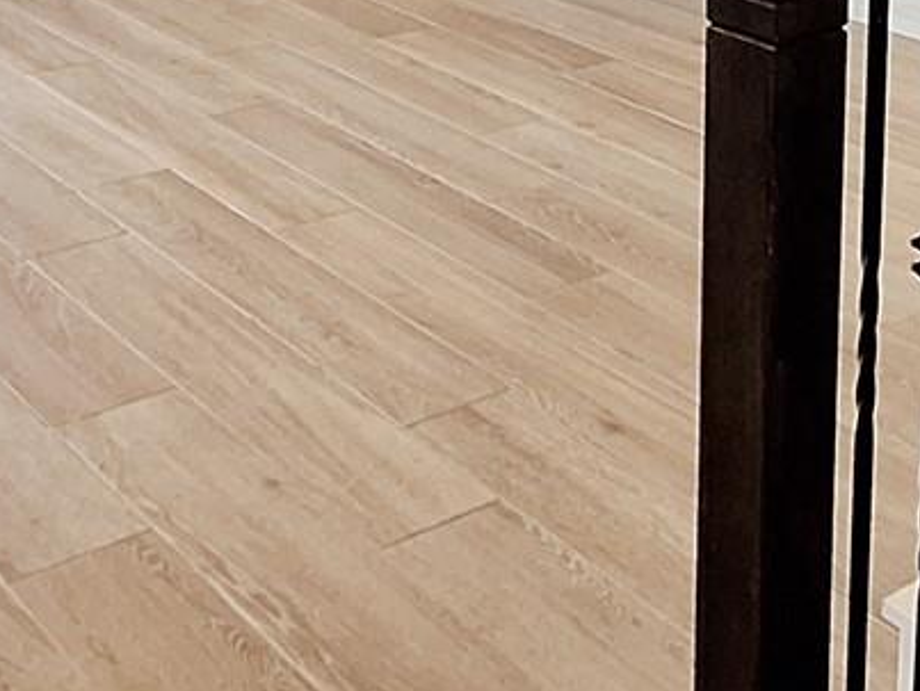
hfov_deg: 28.5
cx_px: 778
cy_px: -287
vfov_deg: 19.8
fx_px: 1756
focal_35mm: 66
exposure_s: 1/40
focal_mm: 1.74
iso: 160
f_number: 2.2
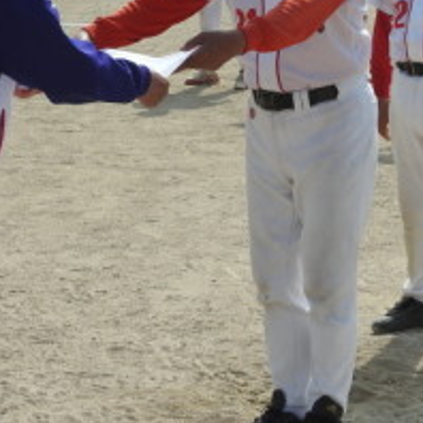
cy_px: 124
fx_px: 2032
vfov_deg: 11.9
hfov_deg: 11.8
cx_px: 331
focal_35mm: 147
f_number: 4
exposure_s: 1/1000
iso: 100
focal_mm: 9.9
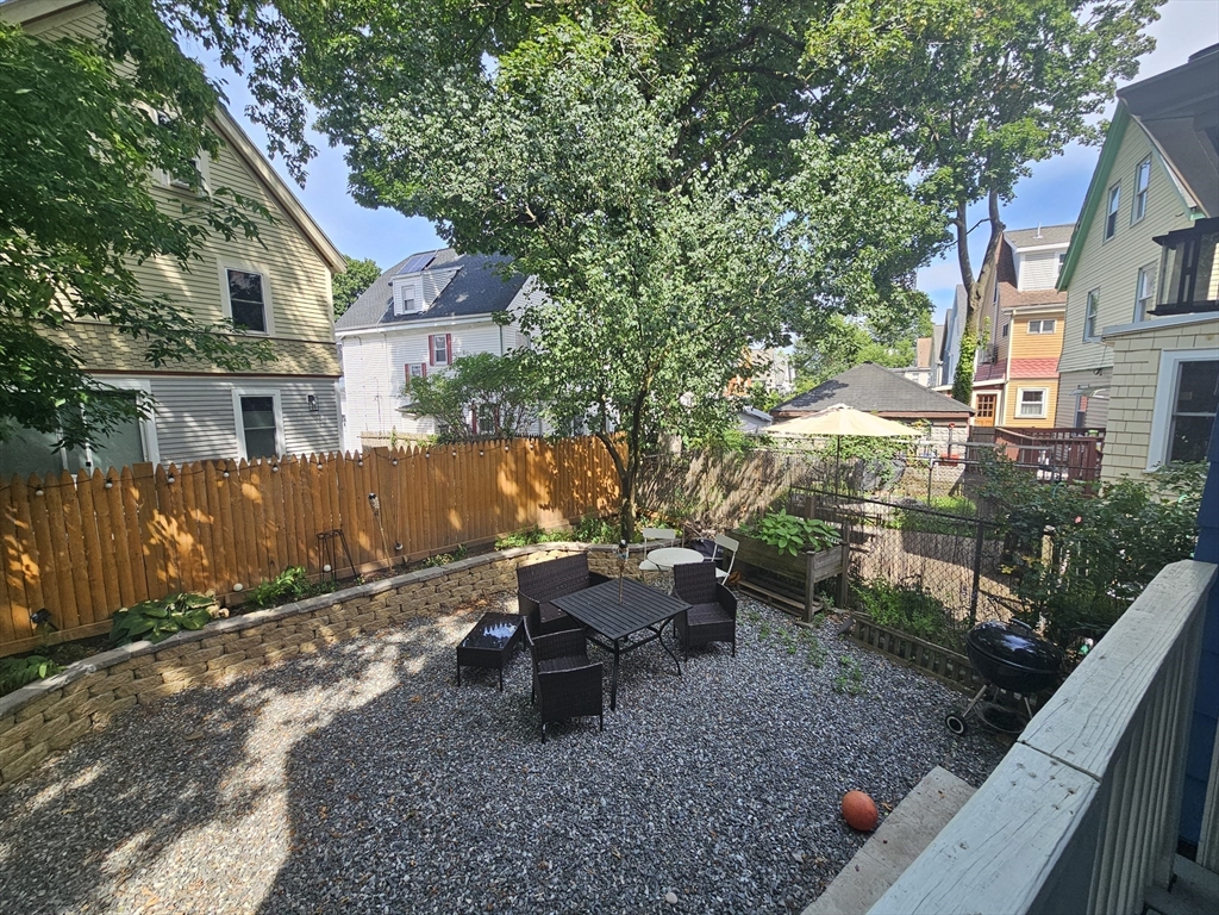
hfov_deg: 106.2
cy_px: 458
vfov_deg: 89.9
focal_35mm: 13
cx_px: 610
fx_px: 458
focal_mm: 2.2
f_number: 2.2
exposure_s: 1/544
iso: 50
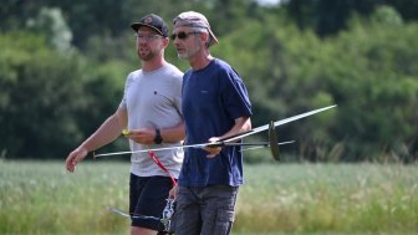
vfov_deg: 2.0
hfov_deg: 3.5
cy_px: 203
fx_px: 6883
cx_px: 211
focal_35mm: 621
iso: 320
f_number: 6.3
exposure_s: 1/800
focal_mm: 400
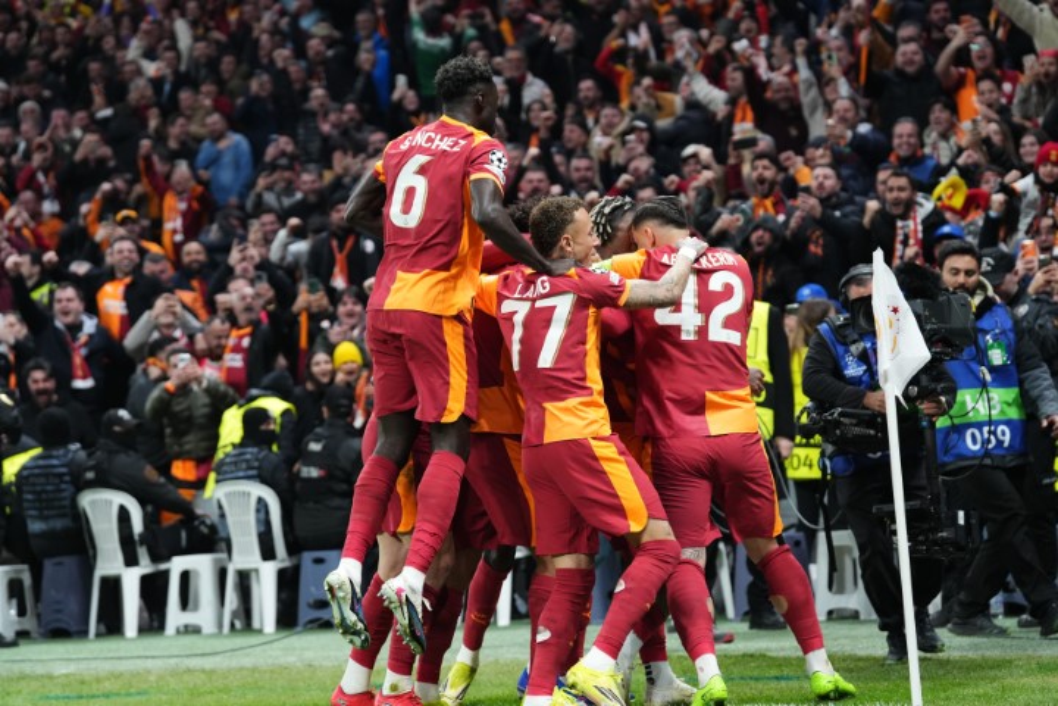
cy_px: 353
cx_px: 529
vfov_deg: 12.9
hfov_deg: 19.3
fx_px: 3115
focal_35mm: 106
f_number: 3.2
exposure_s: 1/1600
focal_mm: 106
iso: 3200
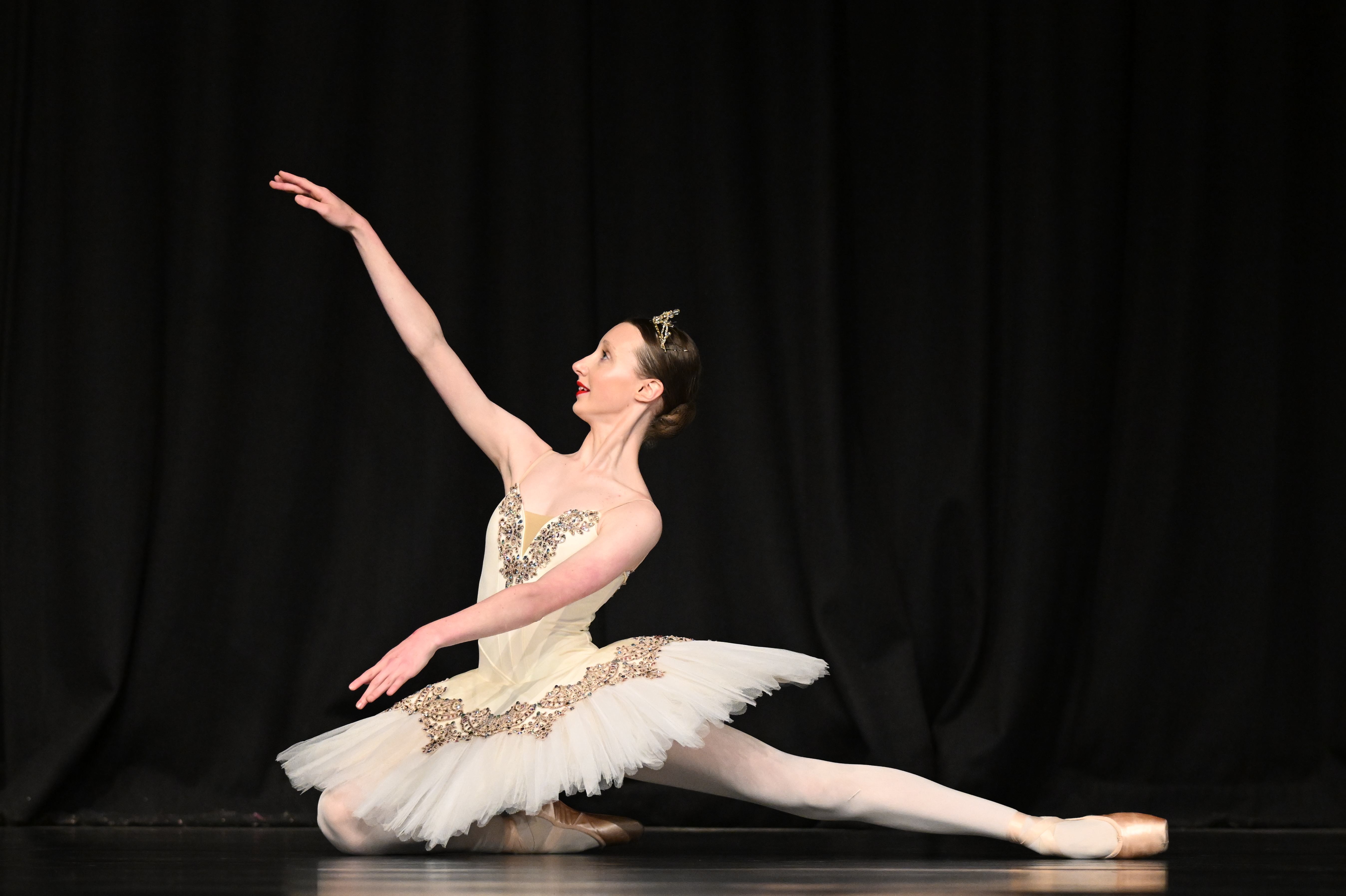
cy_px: 448
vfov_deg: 4.6
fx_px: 11213
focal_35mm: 300
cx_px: 673
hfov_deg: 6.9
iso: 4000
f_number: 2.8
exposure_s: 1/800
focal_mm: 200
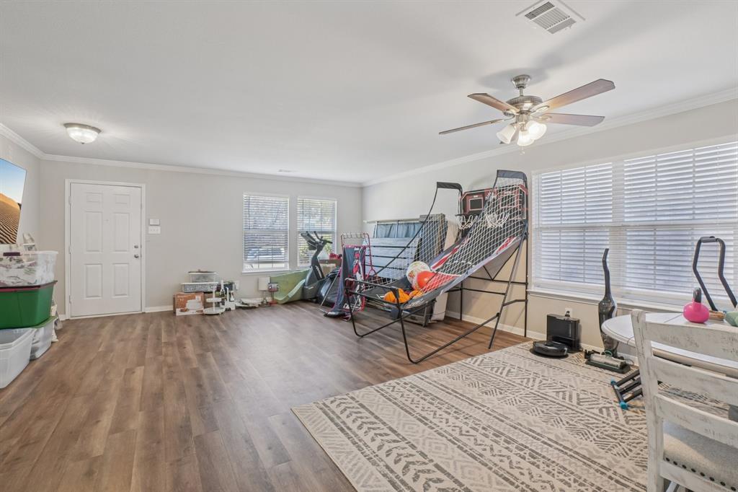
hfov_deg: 100.4
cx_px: 369
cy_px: 246
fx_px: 307
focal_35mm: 15
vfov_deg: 77.3
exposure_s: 1/13
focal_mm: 10
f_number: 8
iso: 400
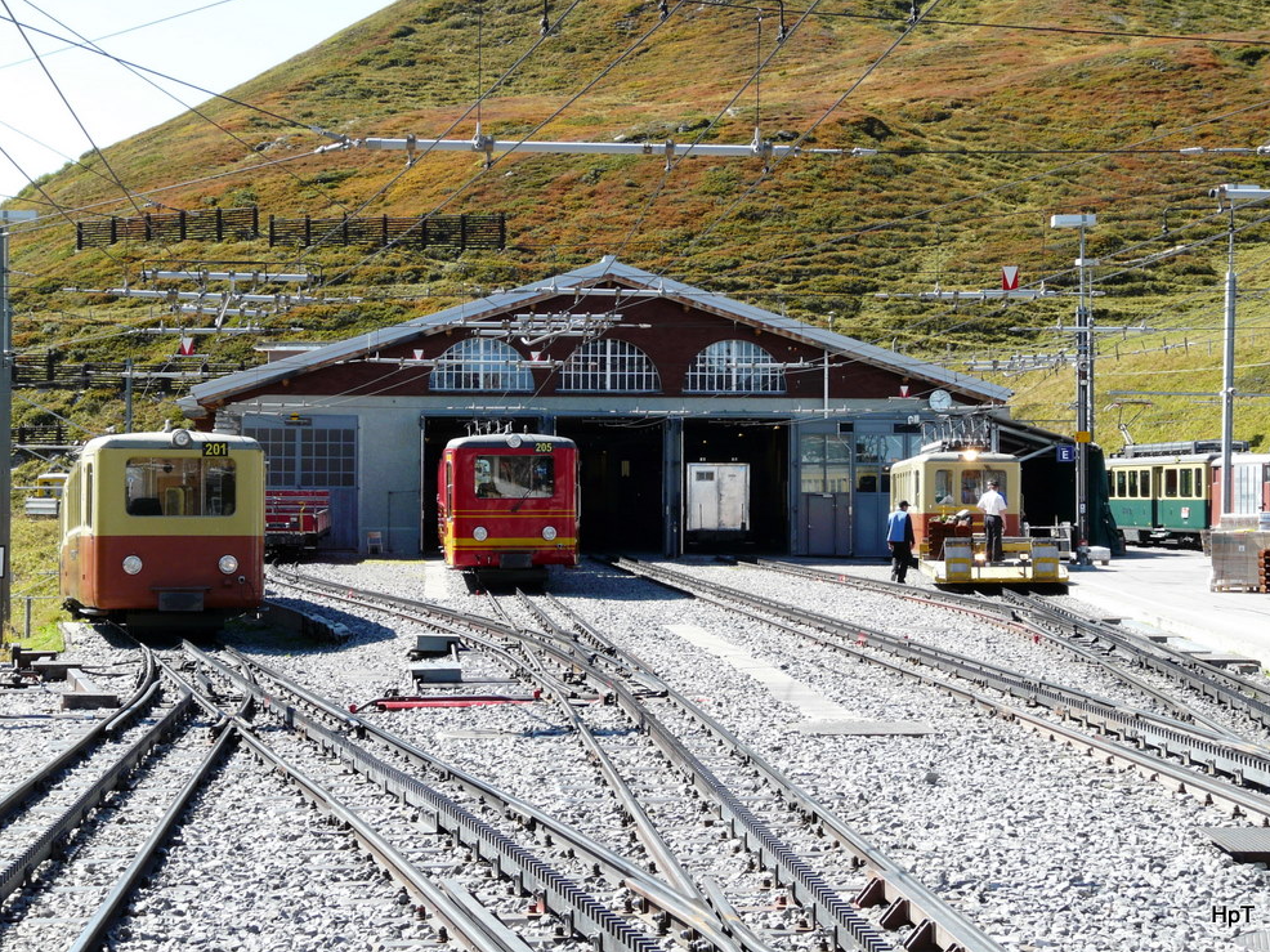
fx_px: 2568
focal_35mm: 70
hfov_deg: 27.8
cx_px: 641
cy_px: 470
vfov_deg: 21.0
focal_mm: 11.4
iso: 100
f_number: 5
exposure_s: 1/200
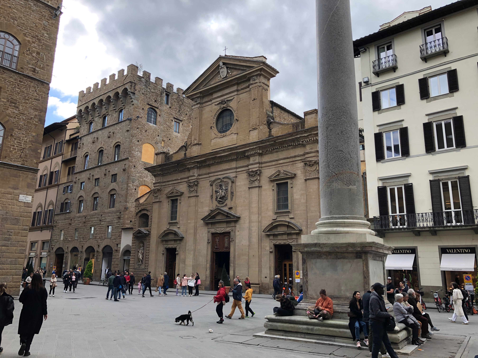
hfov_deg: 63.4
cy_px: 179
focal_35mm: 28
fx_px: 387
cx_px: 239
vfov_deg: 49.7
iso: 20
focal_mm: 4
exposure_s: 1/600
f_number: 1.8
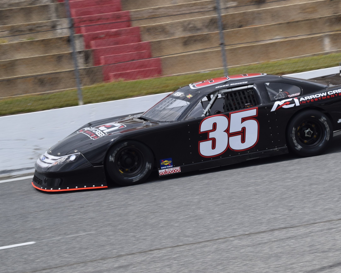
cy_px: 136
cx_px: 201
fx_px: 1776
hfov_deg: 11.0
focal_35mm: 176
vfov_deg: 8.8
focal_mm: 90
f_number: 8
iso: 200
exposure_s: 1/1000
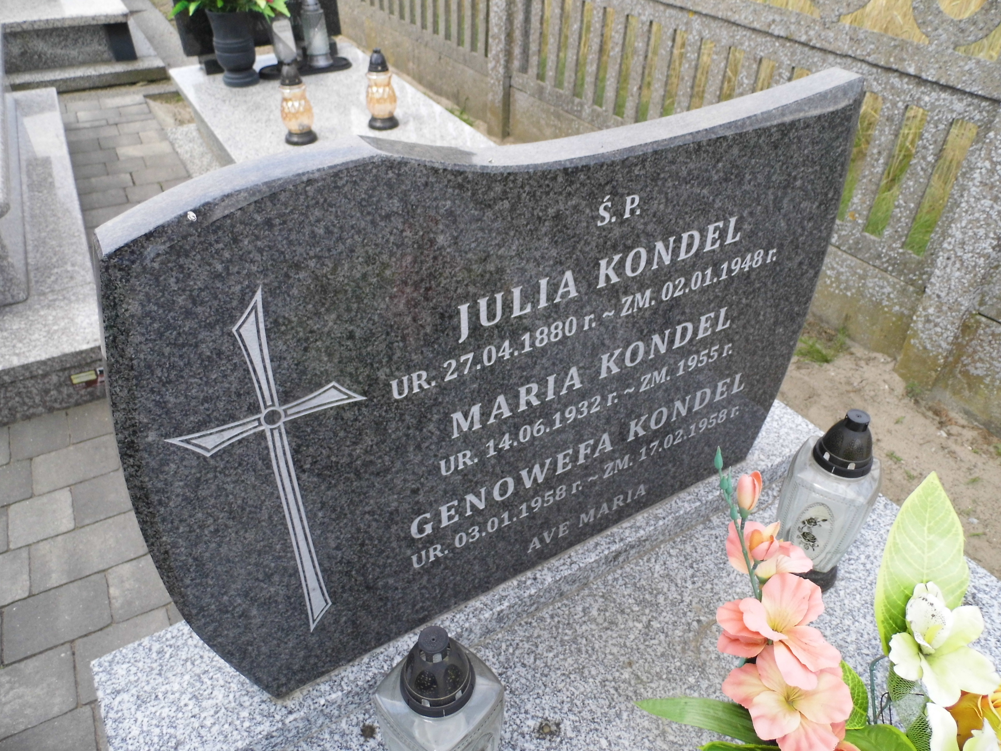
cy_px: 376
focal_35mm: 25
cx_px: 500
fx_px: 723
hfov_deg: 69.4
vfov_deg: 54.9
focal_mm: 4.5
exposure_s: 1/500
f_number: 3.1
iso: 100
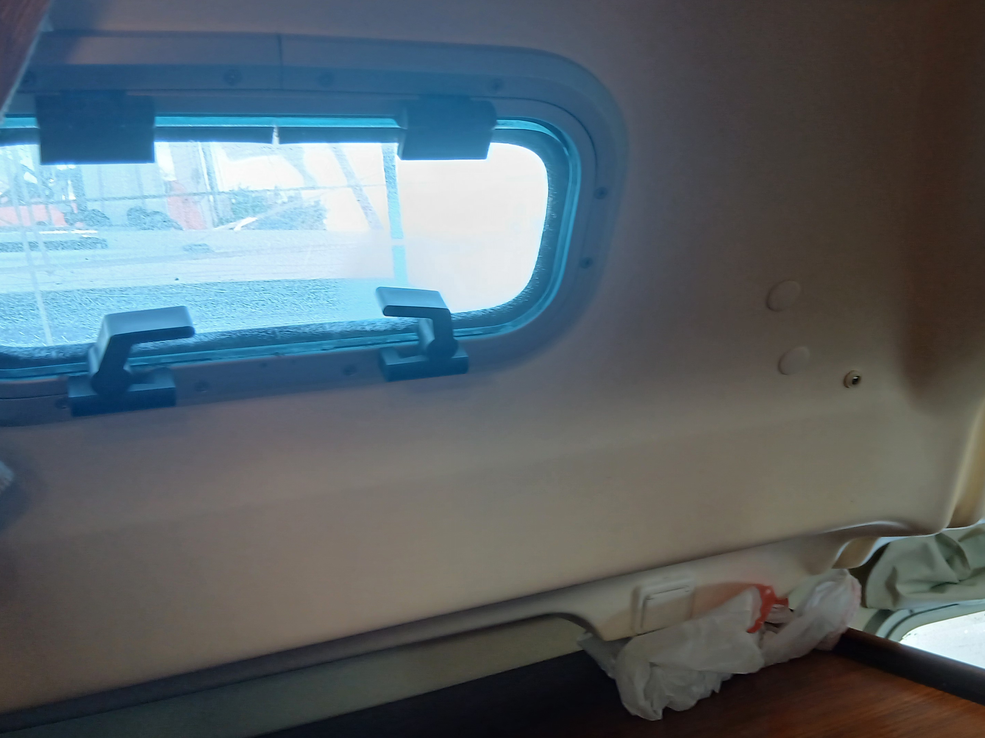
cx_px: 644
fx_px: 1053
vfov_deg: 38.7
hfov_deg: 49.4
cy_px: 387
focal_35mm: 37
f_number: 1.8
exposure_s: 1/50
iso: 80
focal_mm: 3.98
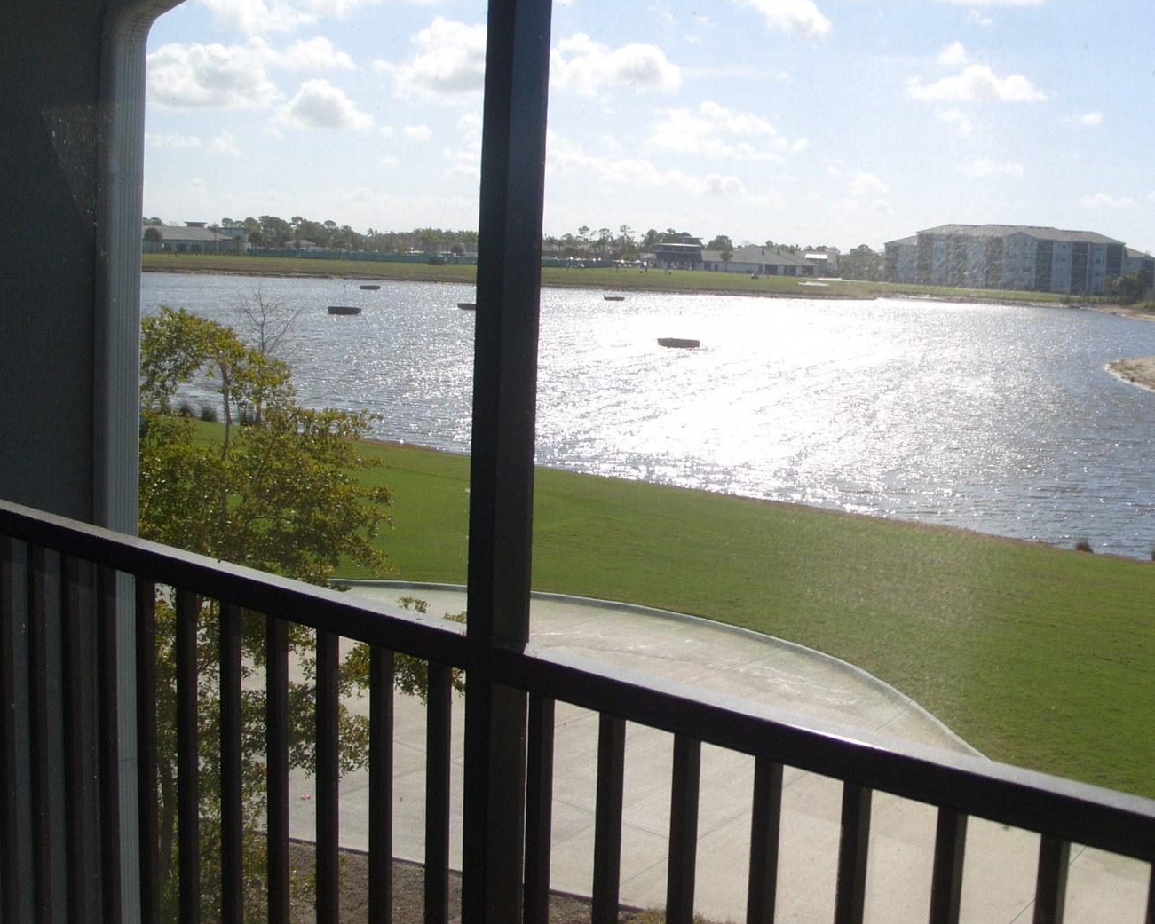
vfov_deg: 35.7
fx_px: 1436
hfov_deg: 43.6
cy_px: 430
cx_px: 686
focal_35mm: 42
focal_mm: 7.8
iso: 80
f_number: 2.8
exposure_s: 1/2000
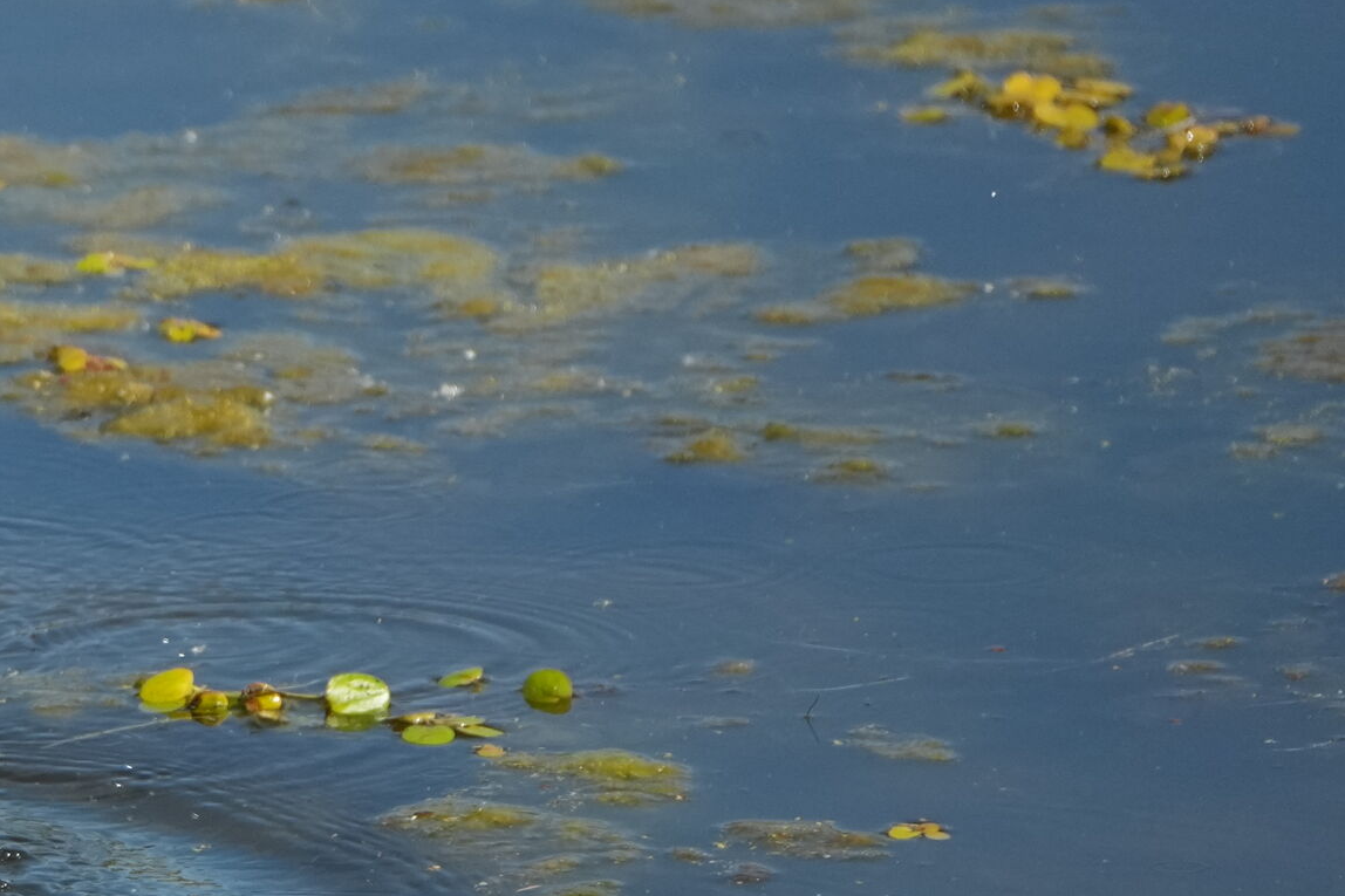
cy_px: 644
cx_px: -1090
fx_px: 39632
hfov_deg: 1.9
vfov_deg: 1.3
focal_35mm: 1061
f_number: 6.3
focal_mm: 282
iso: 800
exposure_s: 1/2500
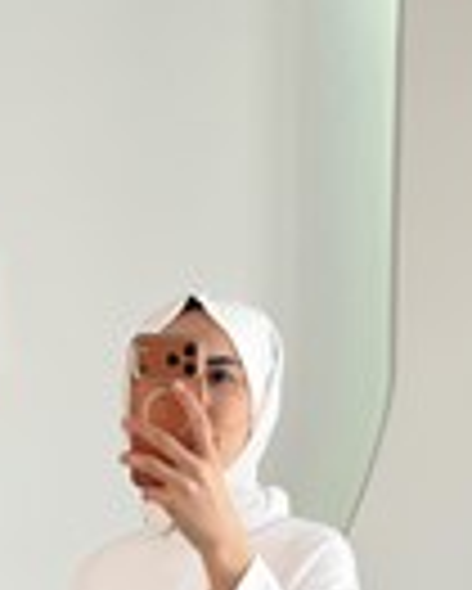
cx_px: 153
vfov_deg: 12.5
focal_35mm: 148
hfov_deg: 10.4
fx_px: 2581
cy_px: 835
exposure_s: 1/336
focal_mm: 6.76
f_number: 1.78
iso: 64
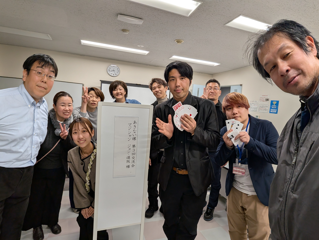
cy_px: 120
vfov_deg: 71.6
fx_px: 166
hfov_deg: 87.8
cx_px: 160
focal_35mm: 18
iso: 101
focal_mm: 2.71
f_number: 2.2
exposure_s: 1/120
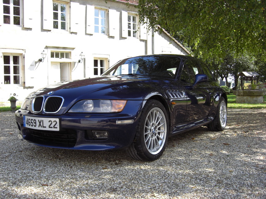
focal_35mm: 38
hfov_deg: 49.0
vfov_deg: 37.7
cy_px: 100
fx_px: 292
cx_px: 133
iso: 64
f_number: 2.7
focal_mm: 6.2
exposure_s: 1/320
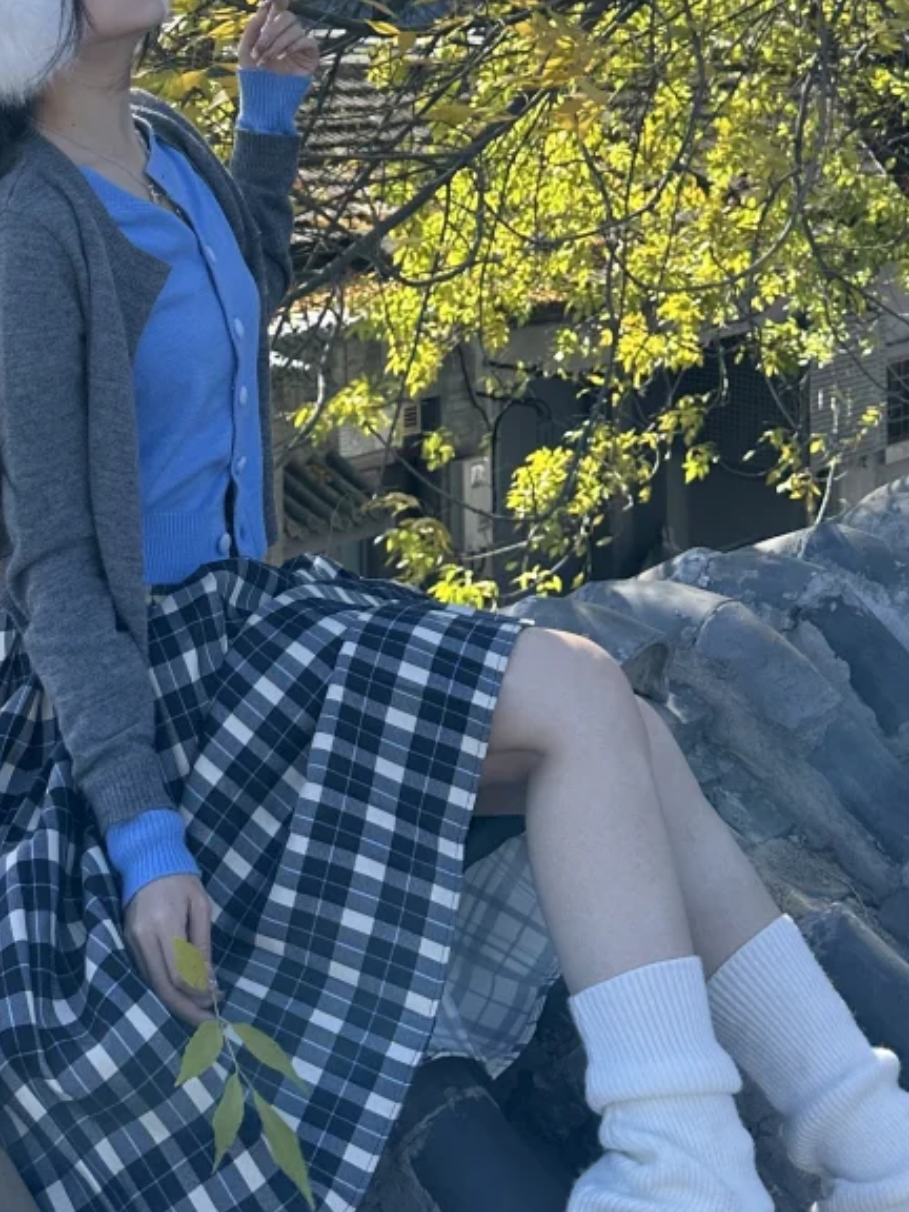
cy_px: 95
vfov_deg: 30.6
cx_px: 191
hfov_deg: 24.1
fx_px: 2101
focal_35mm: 60
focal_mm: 6.86
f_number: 1.78
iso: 80
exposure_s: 1/1880
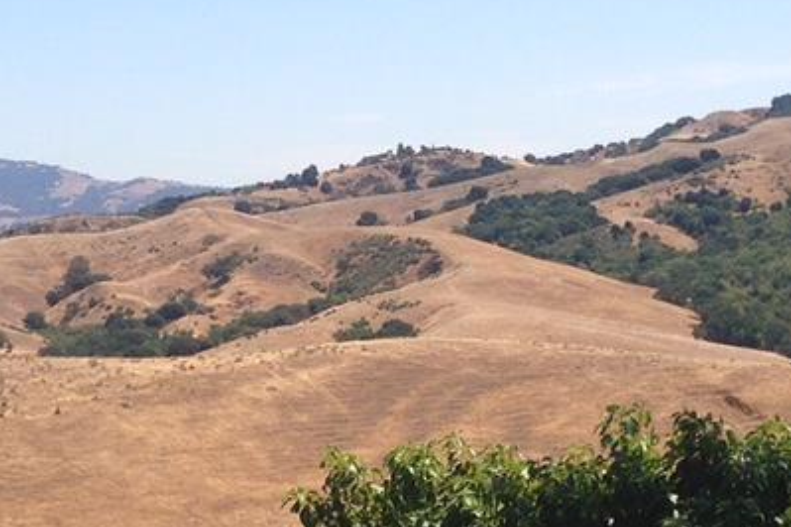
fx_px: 2417
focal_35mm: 110
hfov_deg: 18.6
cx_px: 377
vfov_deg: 12.4
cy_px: 192
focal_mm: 4.13
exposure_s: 1/1427
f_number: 2.4
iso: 50
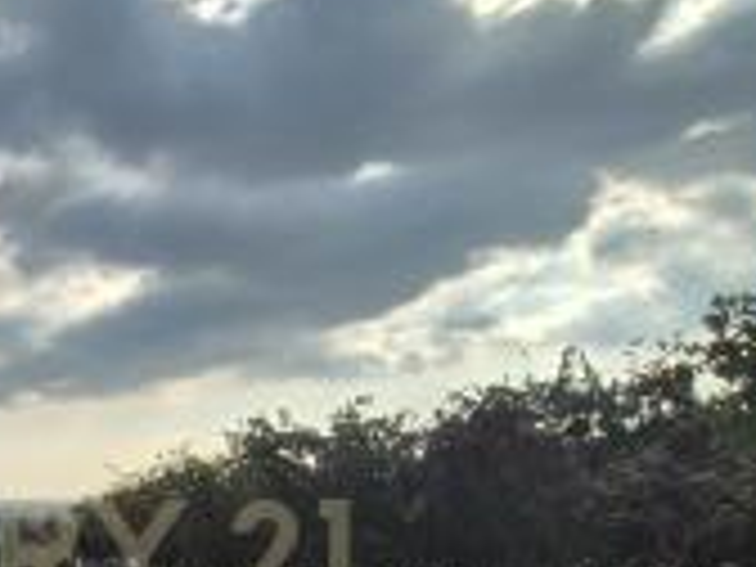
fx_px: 677
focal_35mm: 31
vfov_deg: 40.6
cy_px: 549
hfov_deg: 44.4
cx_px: -76
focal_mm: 2.2
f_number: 2.2
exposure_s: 1/2736
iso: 50
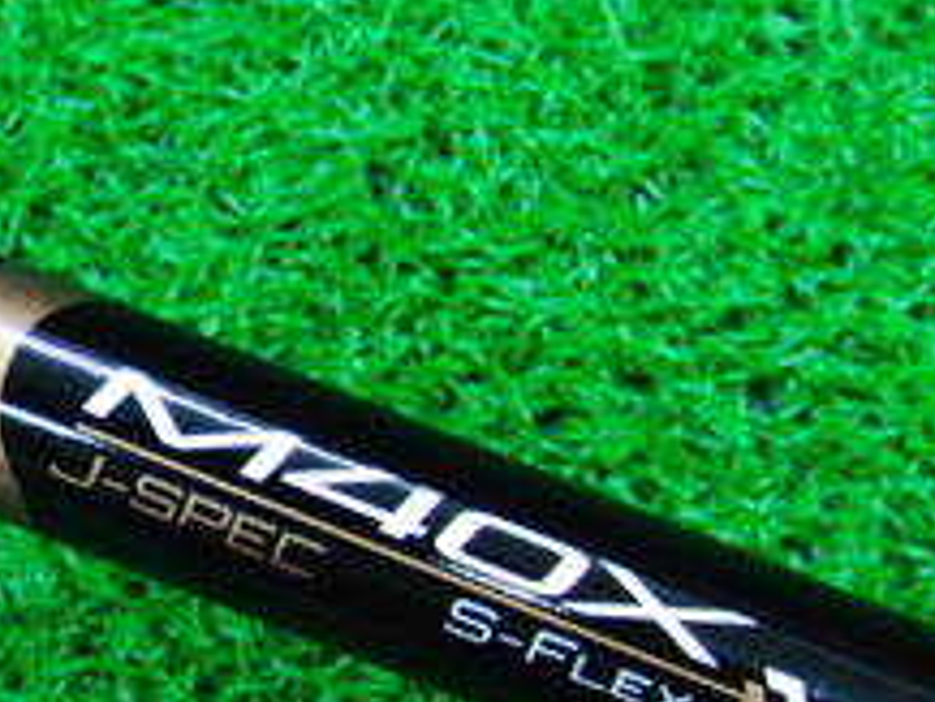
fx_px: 2946
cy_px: 332
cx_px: -181
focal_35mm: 109
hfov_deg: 17.2
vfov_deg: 13.6
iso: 400
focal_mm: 6.42
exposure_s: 1/20
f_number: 3.6
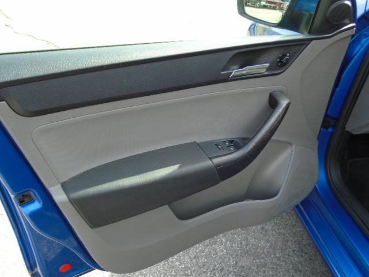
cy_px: 138
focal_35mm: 26
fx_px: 277
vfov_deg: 53.1
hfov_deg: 67.3
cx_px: 184
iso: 100
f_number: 3.2
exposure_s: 1/125
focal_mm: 4.6
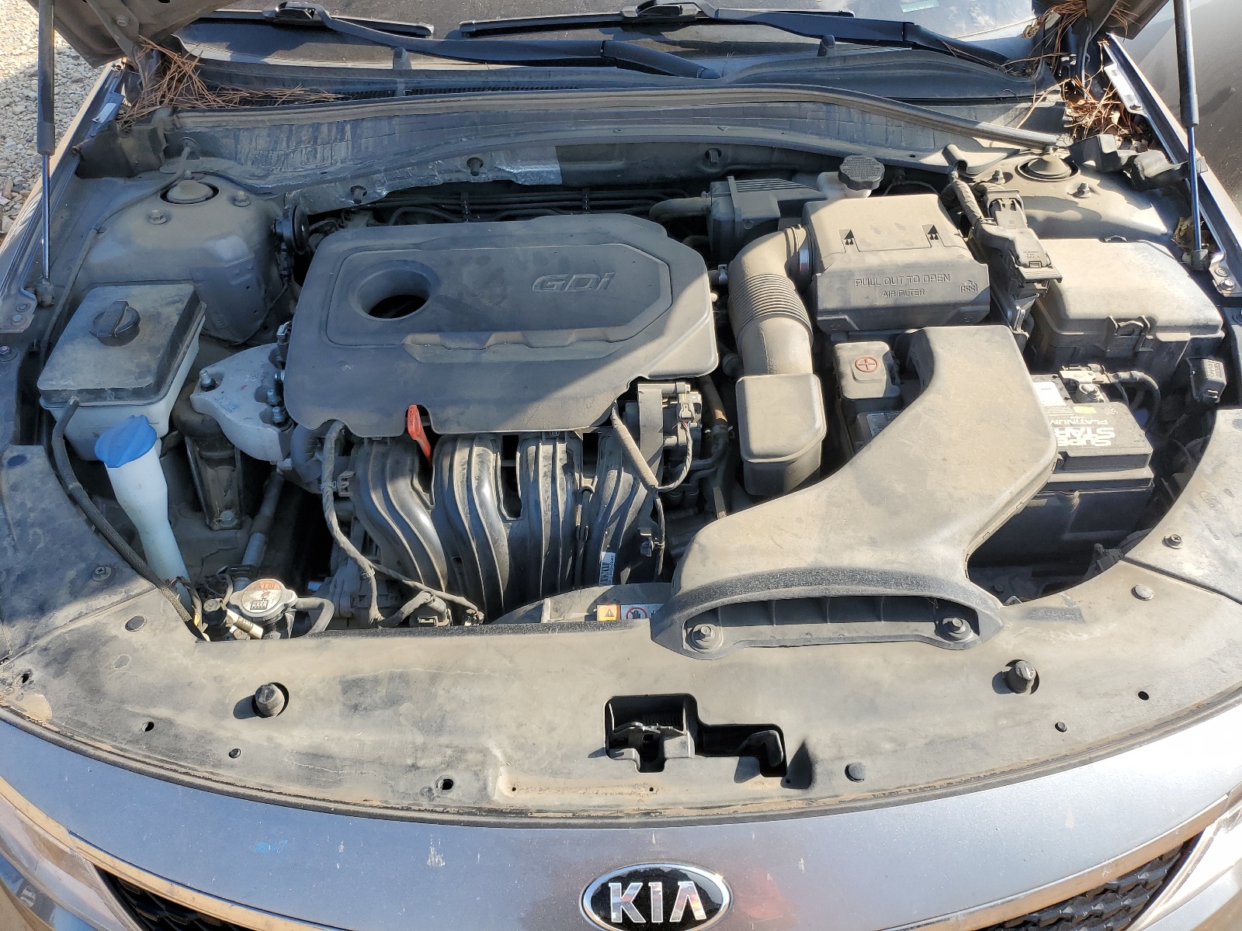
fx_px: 933
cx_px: 621
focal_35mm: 26
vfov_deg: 53.1
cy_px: 466
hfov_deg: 67.3
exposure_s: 1/833
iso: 50
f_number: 1.5
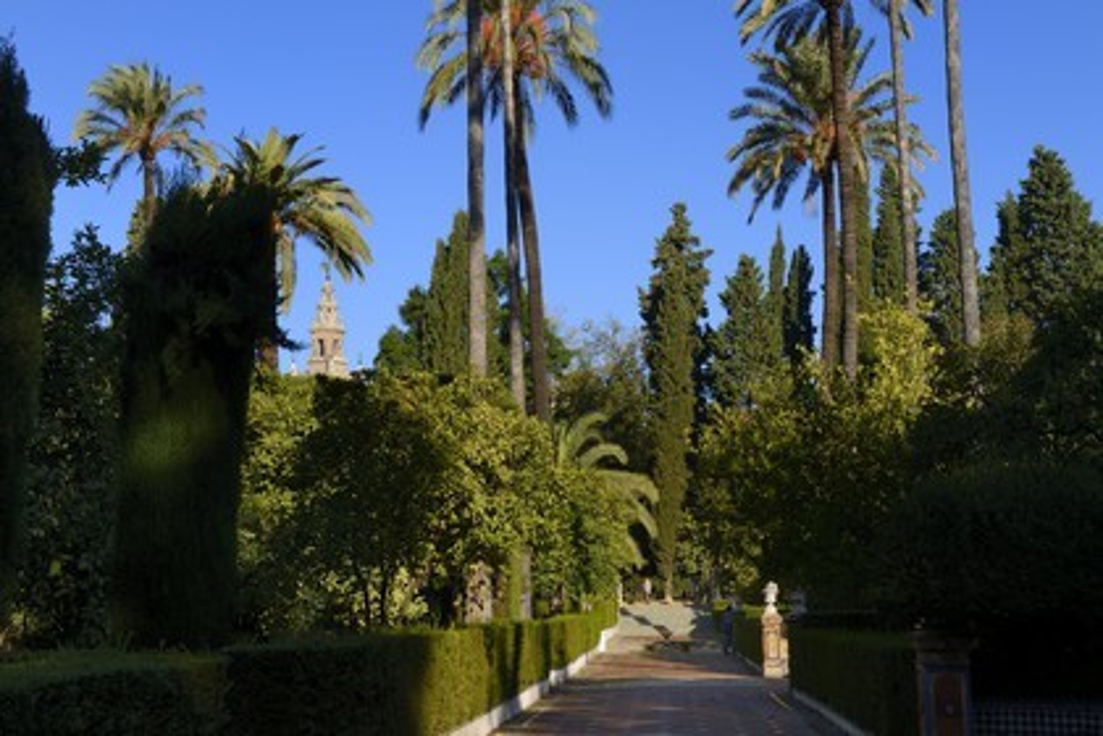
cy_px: 368
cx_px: 552
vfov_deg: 26.0
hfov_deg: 38.2
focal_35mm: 52
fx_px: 1593
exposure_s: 1/160
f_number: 14
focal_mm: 52
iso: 200
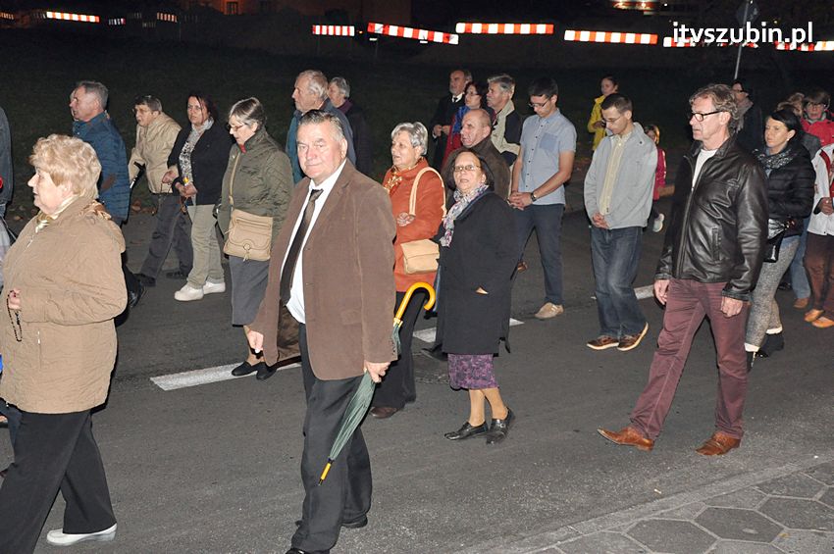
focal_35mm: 51
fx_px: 1180
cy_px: 277
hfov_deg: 38.9
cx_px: 417
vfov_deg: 26.4
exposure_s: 1/60
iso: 2000
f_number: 5
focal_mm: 34
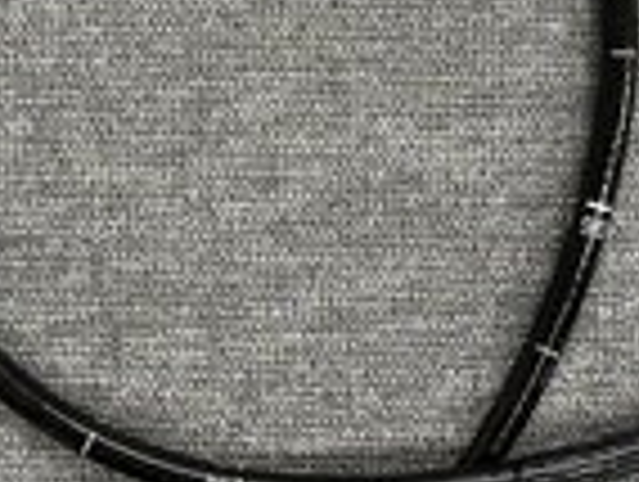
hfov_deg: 26.5
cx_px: 220
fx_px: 1350
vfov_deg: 19.8
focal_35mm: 73
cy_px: 32
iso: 160
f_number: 1.6
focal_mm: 4.2
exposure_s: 1/60
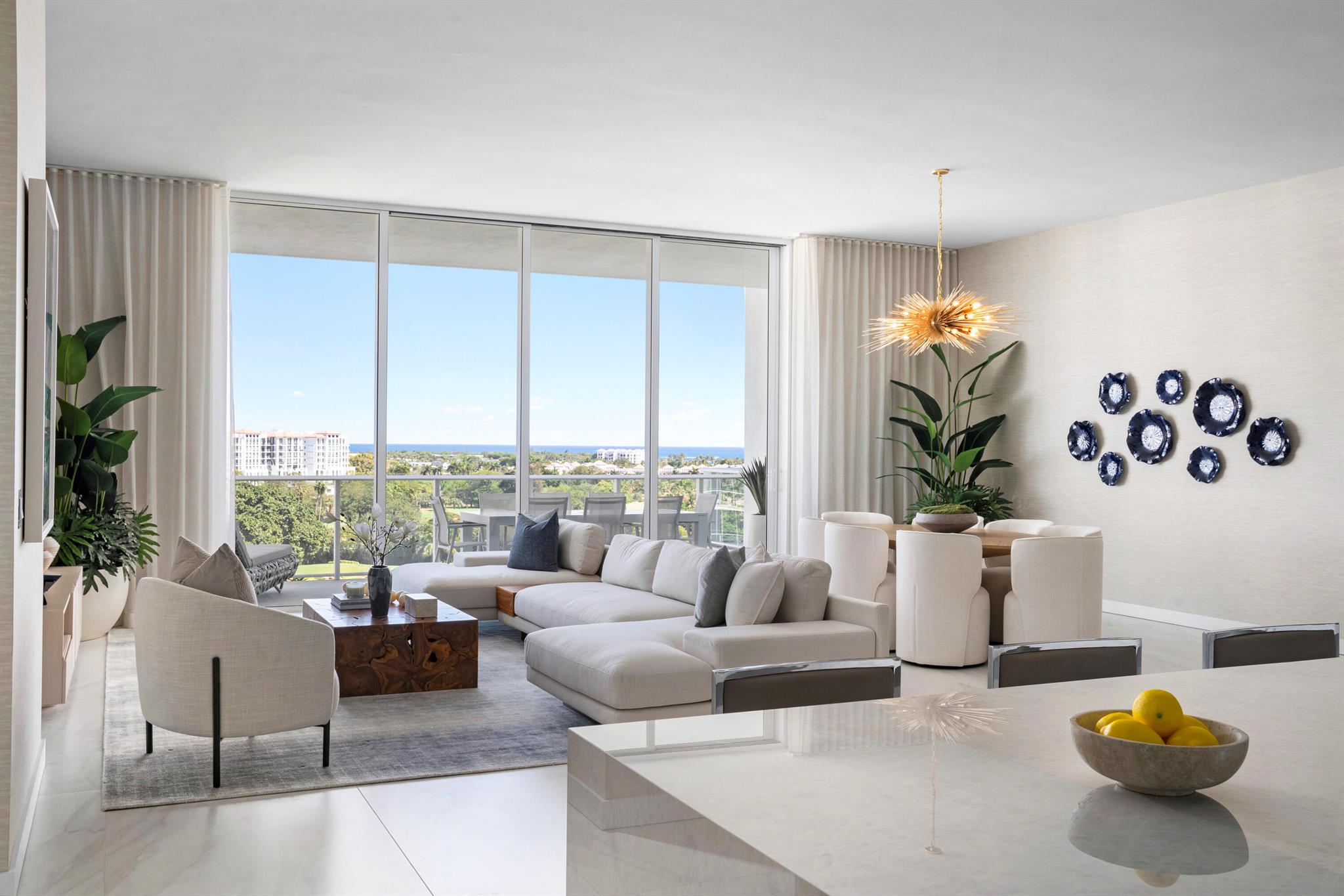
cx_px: 672
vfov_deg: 42.3
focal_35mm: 31
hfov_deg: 60.3
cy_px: 448
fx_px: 1157
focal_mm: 31
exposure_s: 1/40
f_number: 11
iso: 160
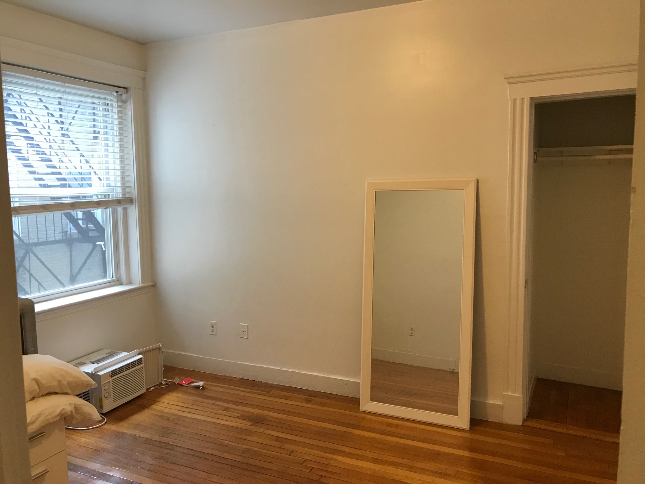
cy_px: 242
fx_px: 522
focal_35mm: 28
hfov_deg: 63.4
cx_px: 322
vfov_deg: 49.7
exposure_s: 1/30
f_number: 1.8
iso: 40
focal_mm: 3.99
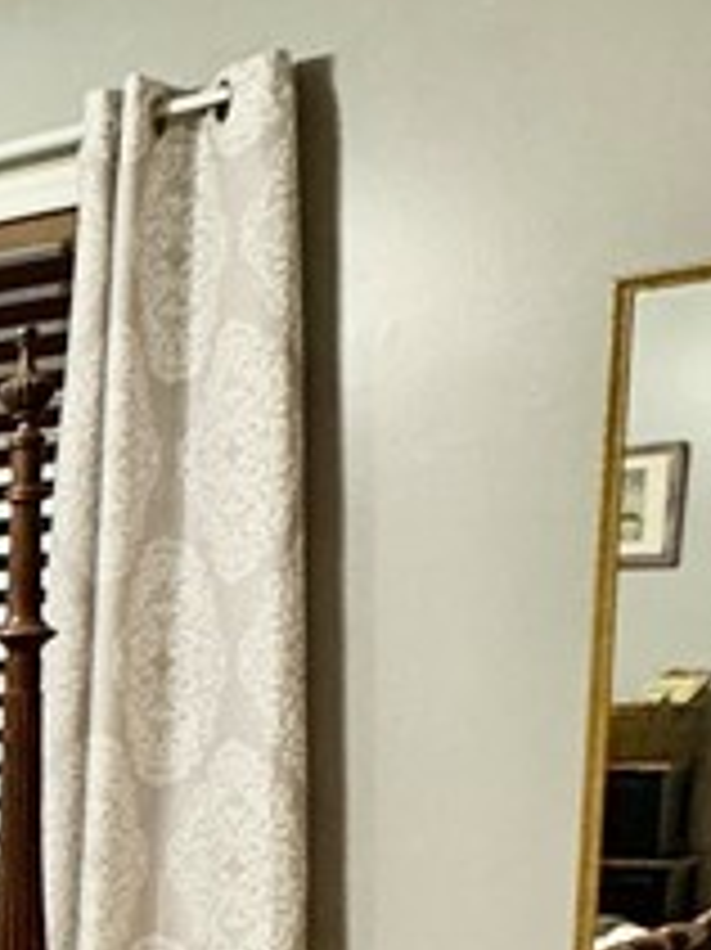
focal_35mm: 68
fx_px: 1864
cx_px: -909
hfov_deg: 15.0
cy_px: 860
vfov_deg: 27.5
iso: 320
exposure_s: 1/60
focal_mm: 2.22
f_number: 2.2
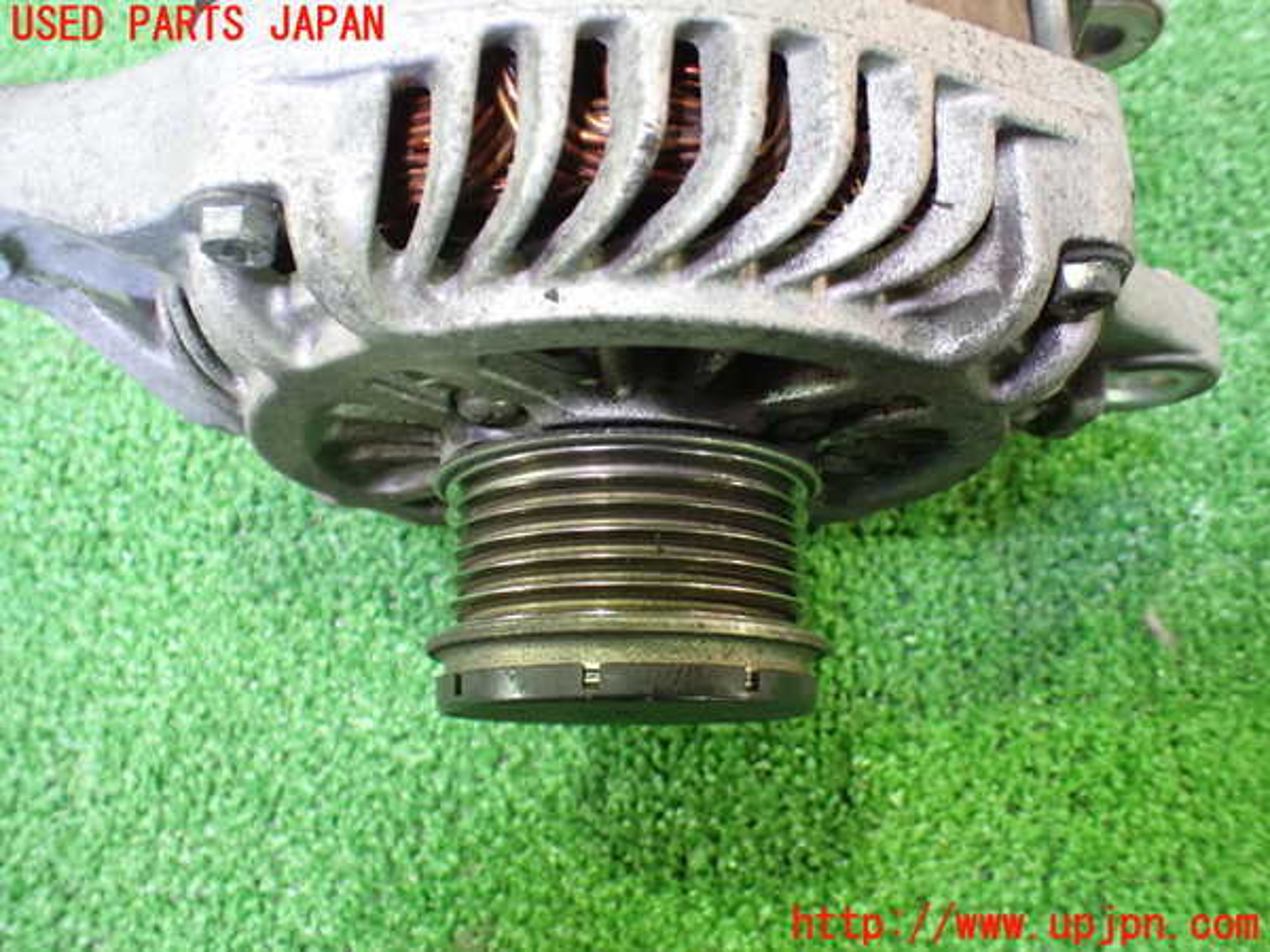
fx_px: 1101
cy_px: 476
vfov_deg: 46.8
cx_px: 635
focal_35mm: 30
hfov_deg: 60.0
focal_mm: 5.4
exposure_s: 1/30
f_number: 2.3
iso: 1000
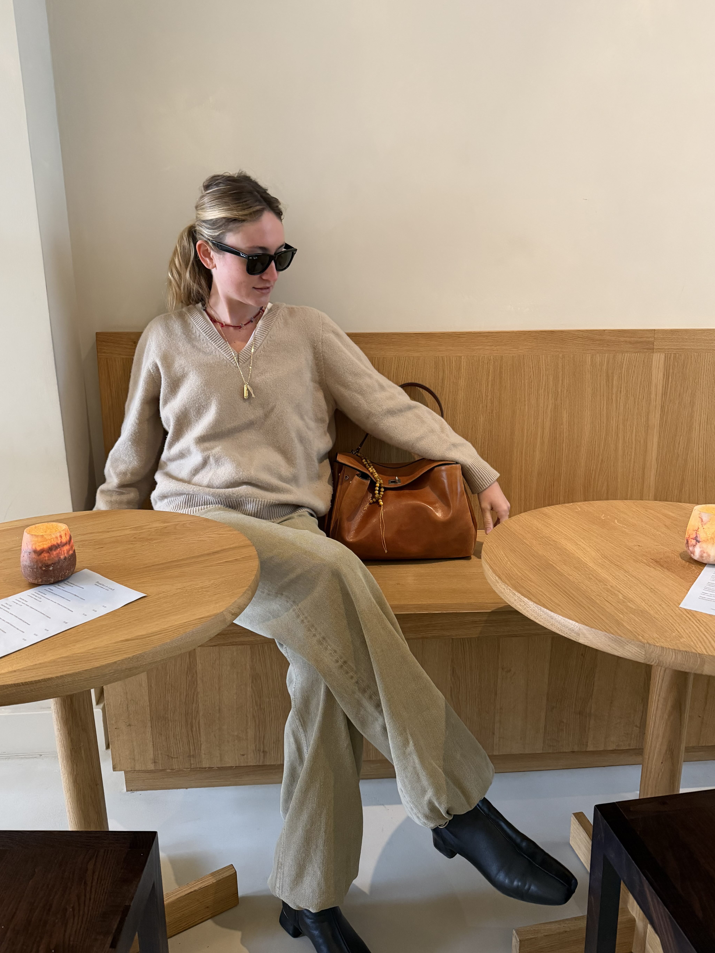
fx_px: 689
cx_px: 348
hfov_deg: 54.9
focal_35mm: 25
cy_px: 473
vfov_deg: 69.4
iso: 640
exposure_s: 1/50
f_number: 1.78
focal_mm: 6.76
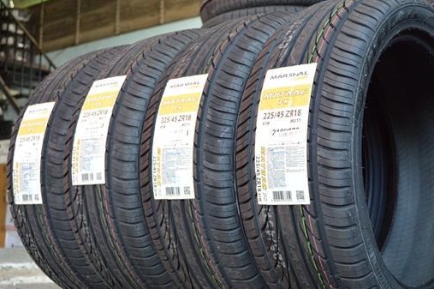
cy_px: 156
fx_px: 699
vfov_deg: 23.3
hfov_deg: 34.4
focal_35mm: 58
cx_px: 260
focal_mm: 28
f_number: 4.5
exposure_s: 1/80
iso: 800
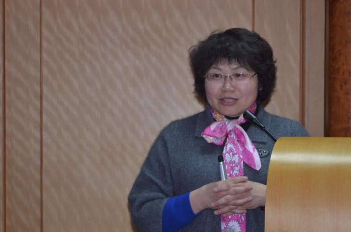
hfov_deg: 14.3
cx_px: 196
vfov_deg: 9.5
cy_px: 114
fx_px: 1397
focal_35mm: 144
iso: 800
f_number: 5.3
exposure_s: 1/60
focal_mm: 75
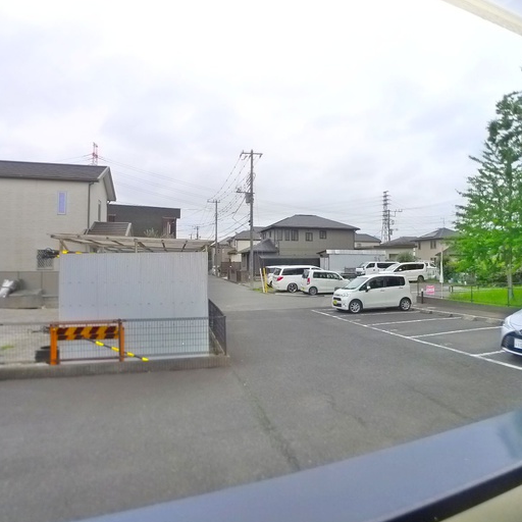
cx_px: 290
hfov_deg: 55.5
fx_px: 495
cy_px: 267
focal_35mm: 29
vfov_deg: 55.6
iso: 400
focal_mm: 5.1
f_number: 2.8
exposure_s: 1/100
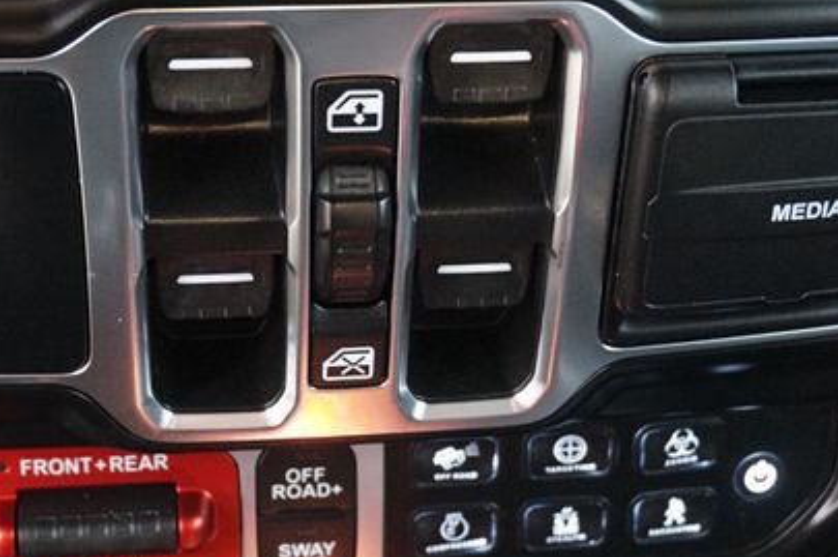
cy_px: 300
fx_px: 1599
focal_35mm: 69
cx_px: 364
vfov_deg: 19.7
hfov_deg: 29.3
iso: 3200
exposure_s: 1/25
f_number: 4.5
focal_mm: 29
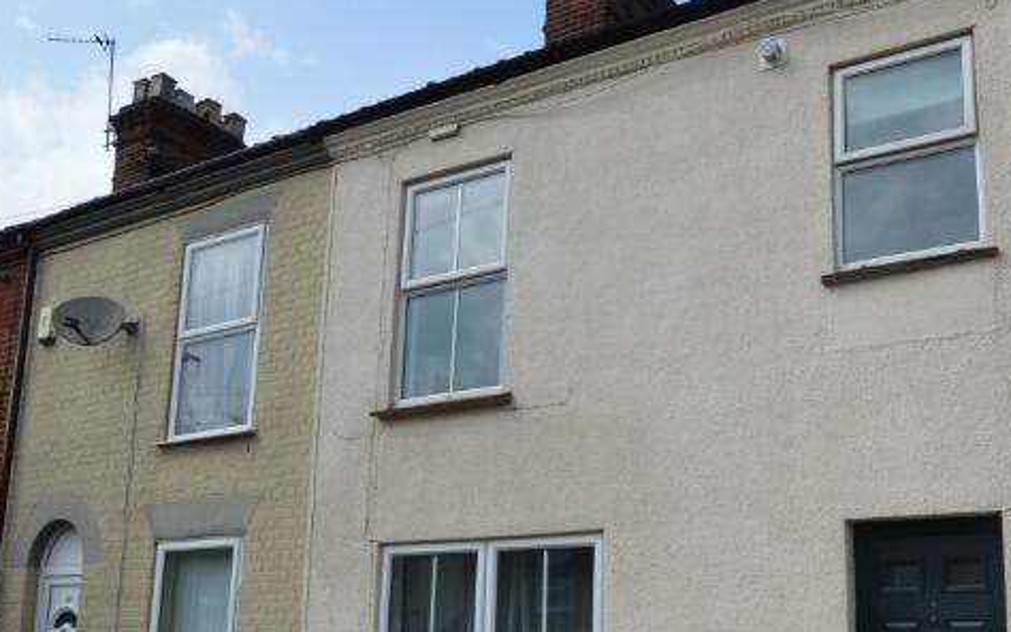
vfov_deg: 37.3
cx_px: 668
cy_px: 479
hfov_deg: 57.0
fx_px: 909
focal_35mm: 33
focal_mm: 10
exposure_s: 1/250
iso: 100
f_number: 8
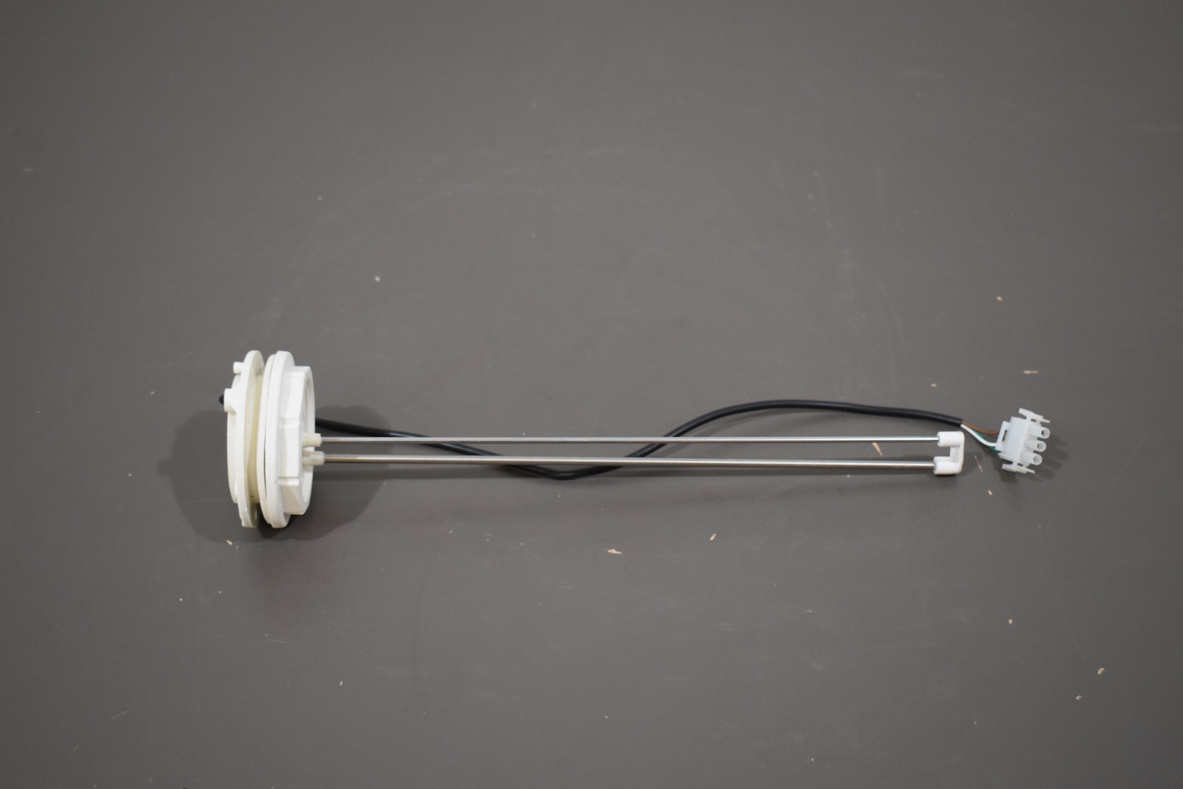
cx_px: 592
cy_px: 394
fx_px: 1676
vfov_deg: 26.5
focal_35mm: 51
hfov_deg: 38.9
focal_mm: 34
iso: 800
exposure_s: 1/200
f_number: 4.5
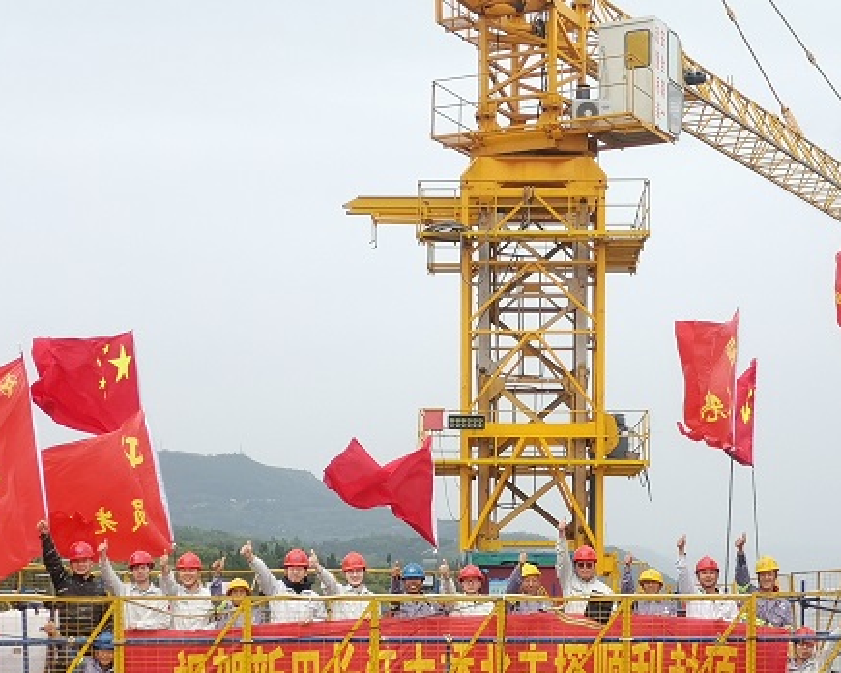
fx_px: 1742
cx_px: 470
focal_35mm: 70
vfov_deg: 21.5
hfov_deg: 27.1
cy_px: 565
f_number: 1.8
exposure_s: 1/438
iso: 50
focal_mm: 4.75
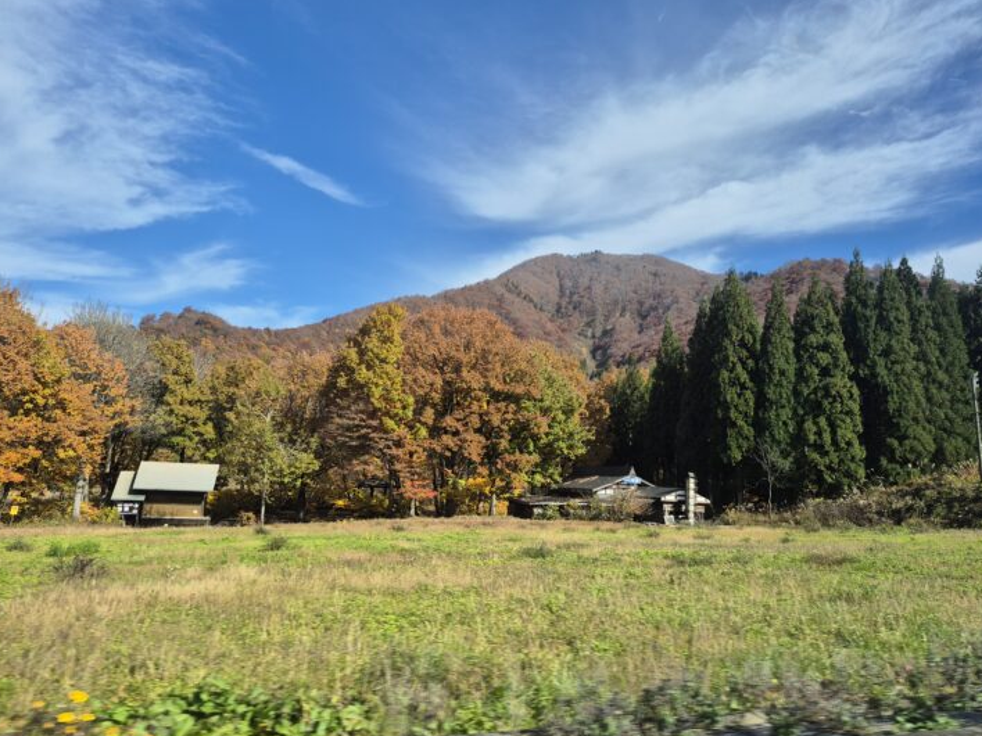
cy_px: 341
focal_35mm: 26
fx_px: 738
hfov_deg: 67.3
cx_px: 466
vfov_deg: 53.0
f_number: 1.8
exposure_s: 1/405
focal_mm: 5.4
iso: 25
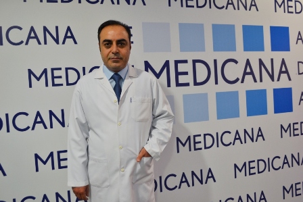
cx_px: 152
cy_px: 101
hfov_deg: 57.2
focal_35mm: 33
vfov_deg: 40.0
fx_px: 278
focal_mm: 22
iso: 400
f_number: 4
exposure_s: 1/25
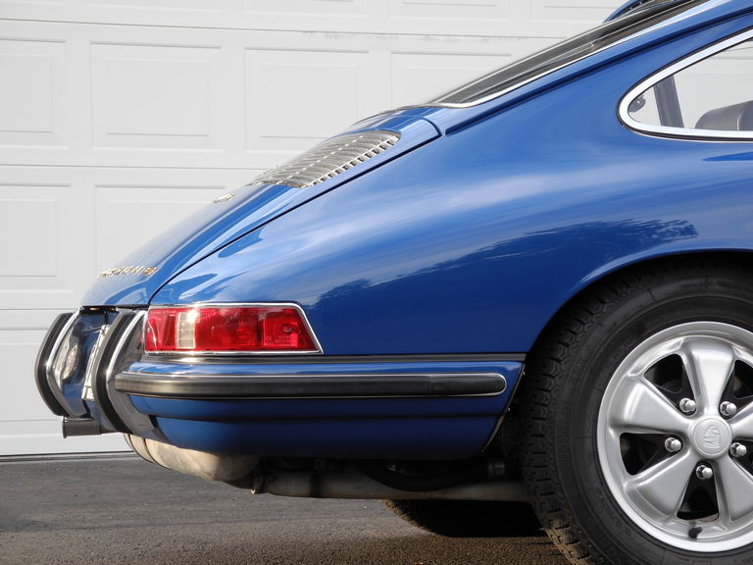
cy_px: 282
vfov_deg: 12.5
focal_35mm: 119
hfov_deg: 16.6
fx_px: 2589
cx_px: 376
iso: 100
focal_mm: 25.4
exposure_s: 1/67.8
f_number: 4.5
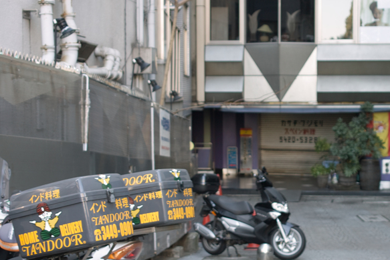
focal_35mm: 72
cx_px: 250
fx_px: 780
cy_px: 169
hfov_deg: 28.0
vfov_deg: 18.9
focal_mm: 24.2
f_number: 2.8
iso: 100
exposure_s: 1/30
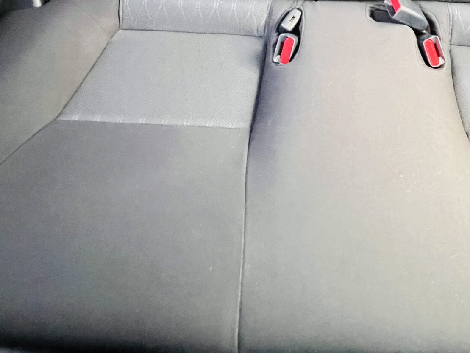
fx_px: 407
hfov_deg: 57.9
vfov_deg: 37.8
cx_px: 331
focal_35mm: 30
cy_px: -49
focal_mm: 1.57
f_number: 1.8
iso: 1000
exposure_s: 1/41
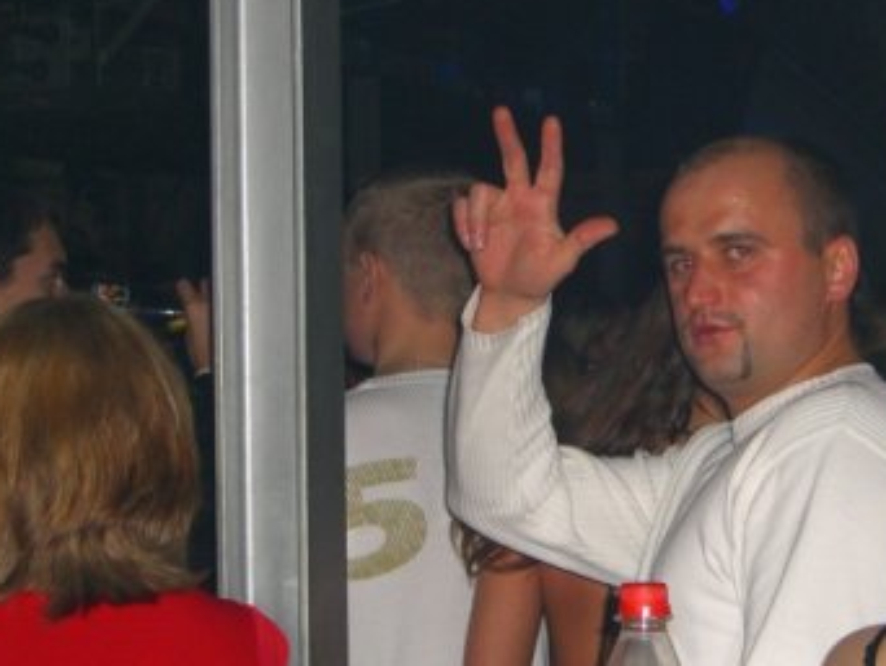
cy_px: 358
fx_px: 2561
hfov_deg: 19.5
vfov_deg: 14.8
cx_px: 619
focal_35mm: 100
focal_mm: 11.8
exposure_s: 1/60
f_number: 3.6
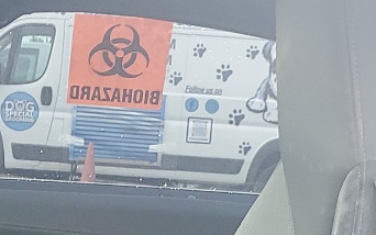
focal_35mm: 129
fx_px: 1322
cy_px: 620
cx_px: 66
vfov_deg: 8.9
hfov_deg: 16.1
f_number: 1.5
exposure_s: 1/120
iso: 54
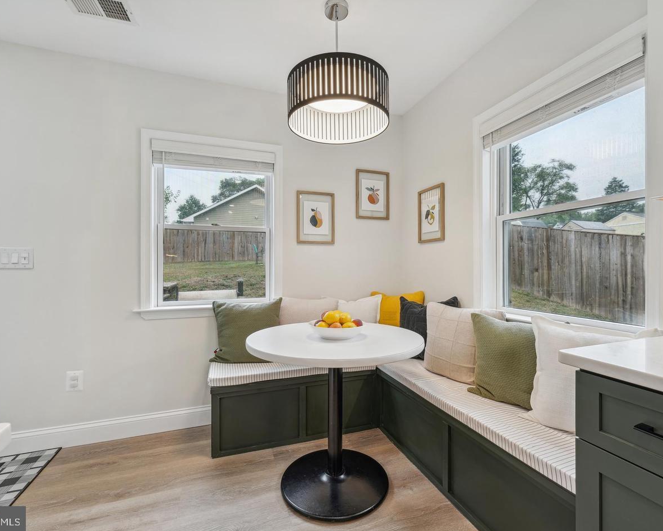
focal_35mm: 16
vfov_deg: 80.4
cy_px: 266
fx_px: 314
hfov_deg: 93.1
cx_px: 342
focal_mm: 14
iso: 400
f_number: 8
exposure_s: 1/30
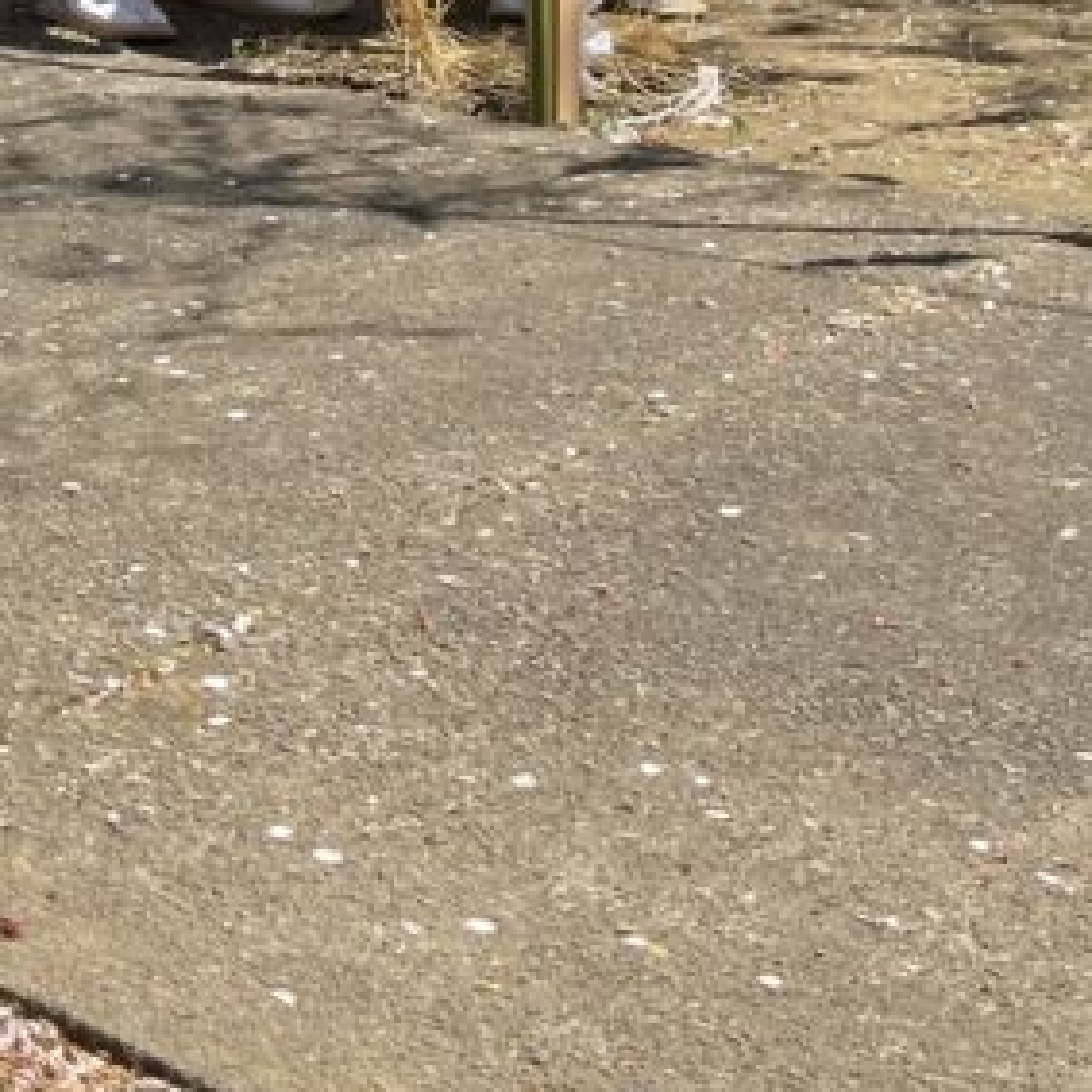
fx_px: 2855
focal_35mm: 80
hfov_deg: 20.5
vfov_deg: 19.7
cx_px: -139
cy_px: -378
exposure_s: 1/1739
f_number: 1.6
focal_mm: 5.1
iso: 32
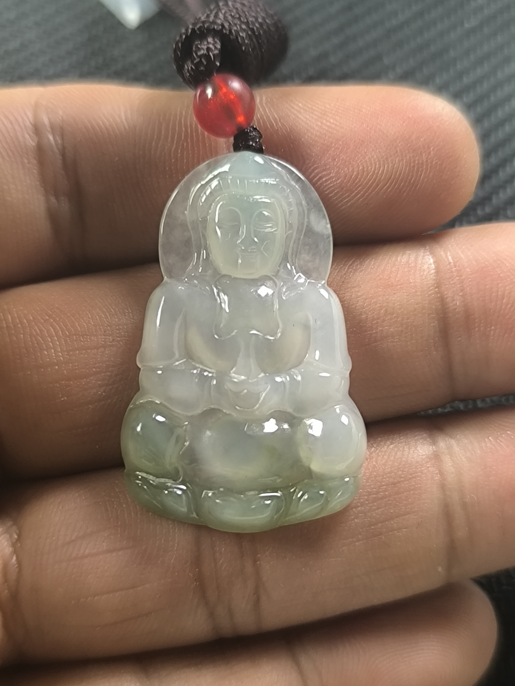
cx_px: 258
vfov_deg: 41.2
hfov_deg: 31.5
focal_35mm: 46
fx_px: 912
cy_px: 343
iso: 1250
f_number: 1.65
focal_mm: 6.14
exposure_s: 1/33.3
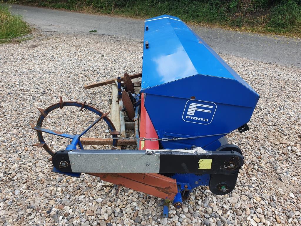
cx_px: 150
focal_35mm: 26
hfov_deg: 67.3
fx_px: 226
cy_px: 113
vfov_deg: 53.1
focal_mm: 4.32
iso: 50
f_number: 2.4
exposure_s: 1/522
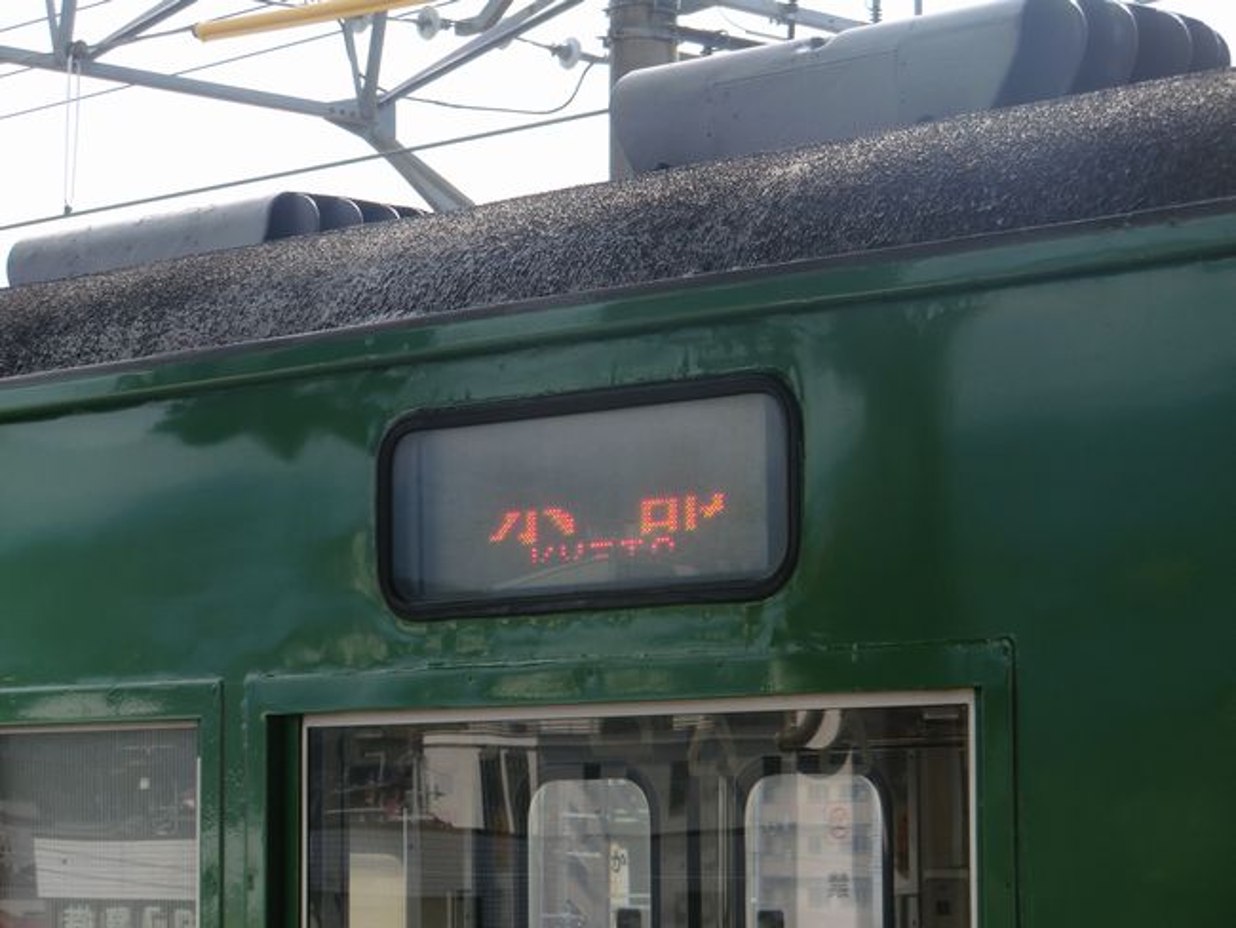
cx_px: 618
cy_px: 464
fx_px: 3751
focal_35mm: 105
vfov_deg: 14.1
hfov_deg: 18.7
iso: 64
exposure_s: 1/250
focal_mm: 18.8
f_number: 5
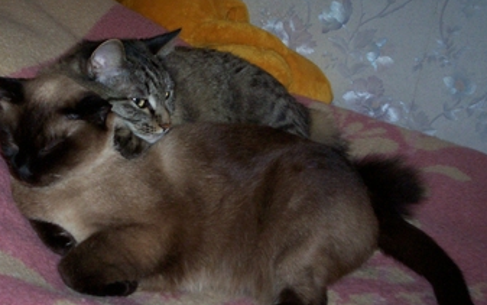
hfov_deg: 39.2
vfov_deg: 25.4
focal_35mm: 51
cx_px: 176
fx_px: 677
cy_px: 160
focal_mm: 5.9
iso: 140
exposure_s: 1/64
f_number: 4.5
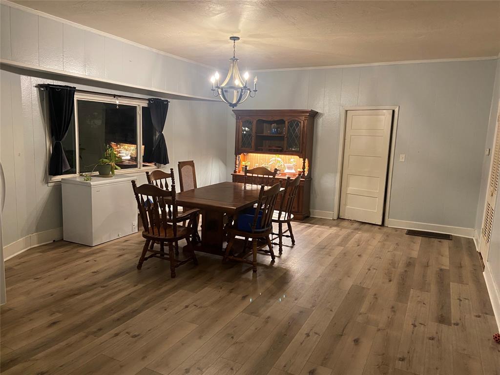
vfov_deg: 53.1
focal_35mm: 26
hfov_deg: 67.3
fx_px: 376
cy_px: 188
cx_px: 250
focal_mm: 4.25
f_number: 1.8
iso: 320
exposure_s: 1/60
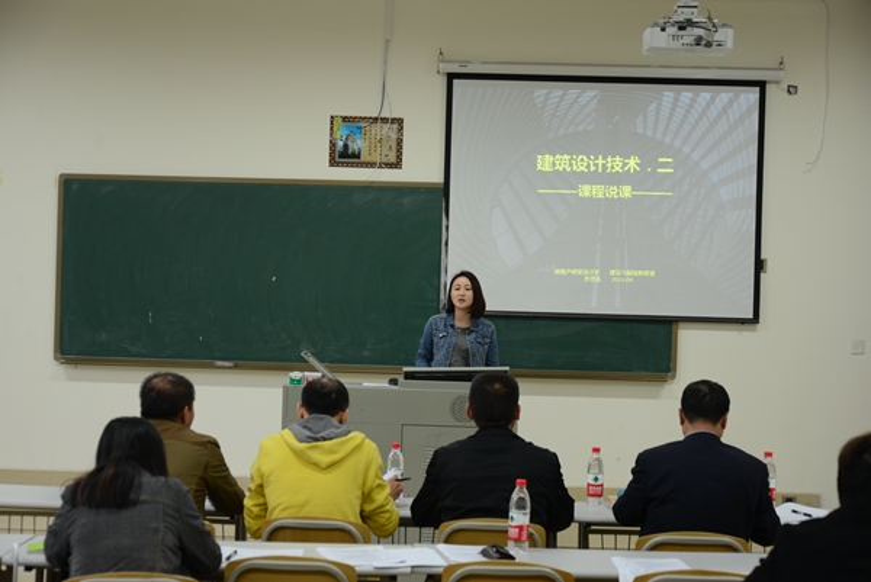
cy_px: 291
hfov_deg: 34.5
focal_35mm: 58
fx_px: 1404
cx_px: 436
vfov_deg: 23.4
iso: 640
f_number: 4.5
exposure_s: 1/40
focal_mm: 58
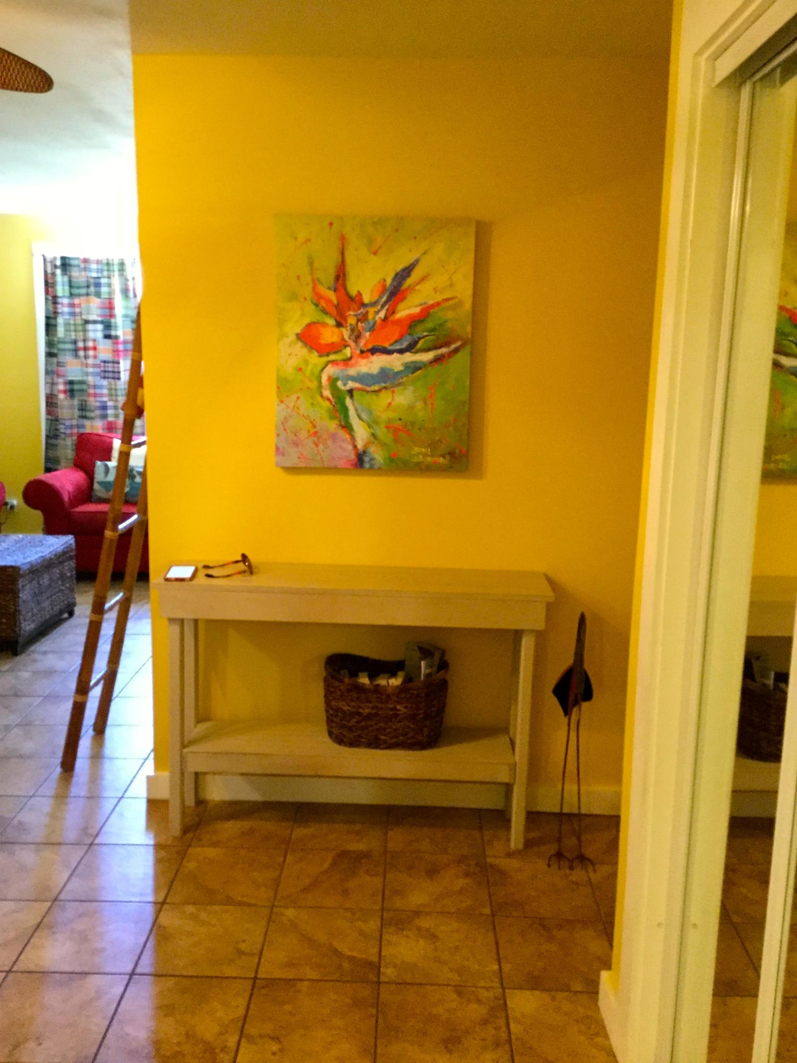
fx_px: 952
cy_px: 532
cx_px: 398
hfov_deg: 45.4
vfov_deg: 58.4
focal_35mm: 31
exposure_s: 1/15
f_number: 2.4
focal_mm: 3.3
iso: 250
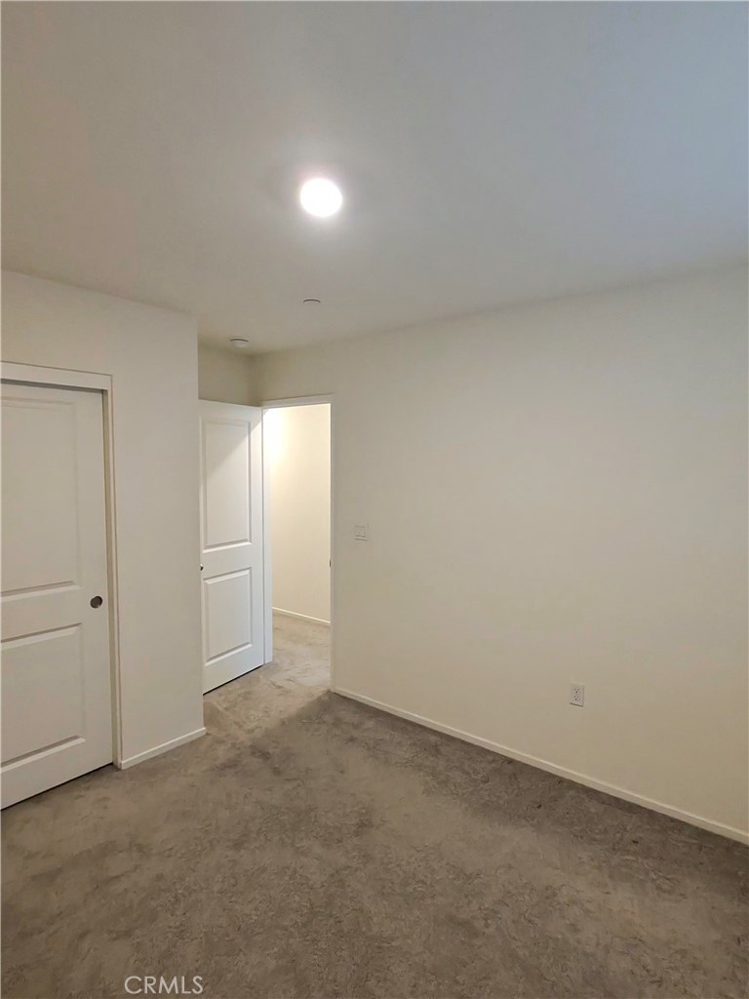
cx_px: 374
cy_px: 500
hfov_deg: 89.9
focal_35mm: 13
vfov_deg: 106.2
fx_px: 375
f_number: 2.2
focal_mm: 2.24
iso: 850
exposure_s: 1/59.9
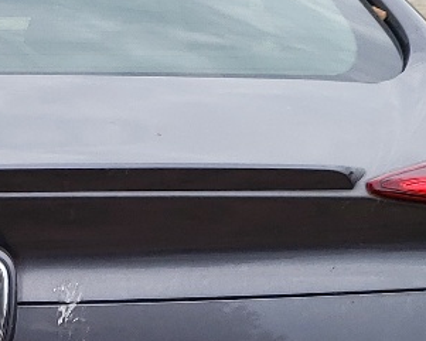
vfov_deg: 11.2
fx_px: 1703
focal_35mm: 135
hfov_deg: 13.9
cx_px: -64
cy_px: 426
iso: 50
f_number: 1.5
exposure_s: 1/714
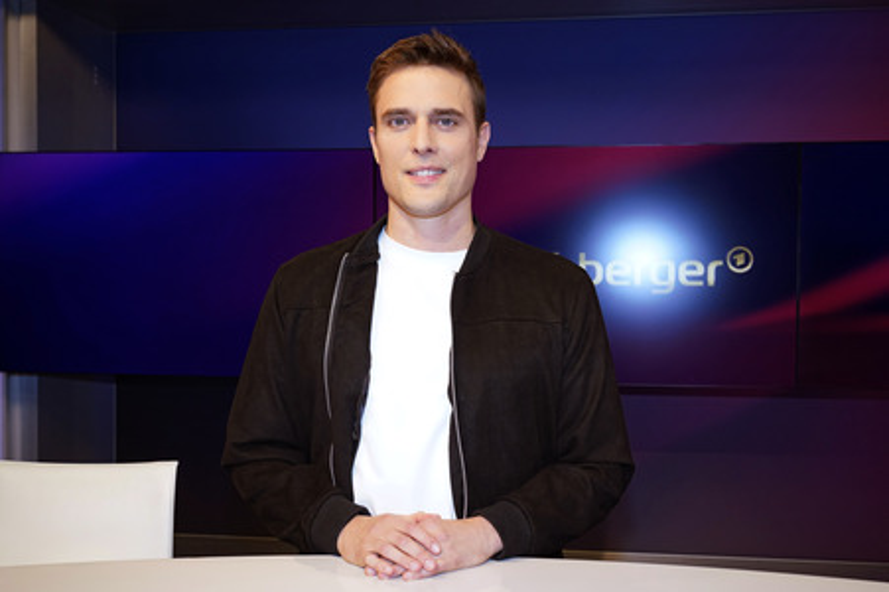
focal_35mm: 37
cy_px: 296
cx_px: 444
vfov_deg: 35.9
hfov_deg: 51.9
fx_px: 913
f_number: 5.6
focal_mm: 37
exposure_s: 1/125
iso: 2000
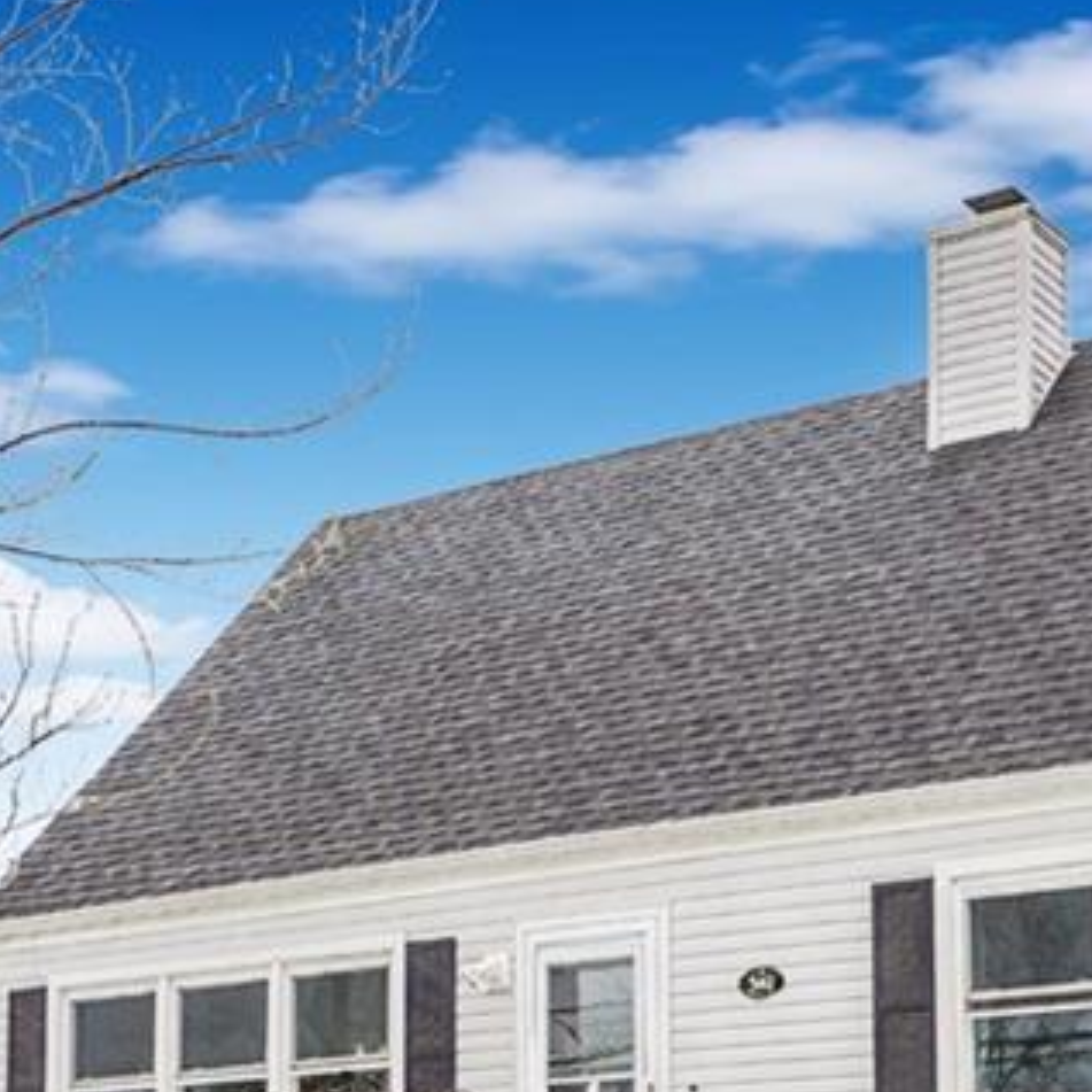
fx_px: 2690
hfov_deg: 22.9
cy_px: 1126
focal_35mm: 75
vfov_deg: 22.0
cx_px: 599
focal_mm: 27.5
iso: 100
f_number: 8
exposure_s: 1/100
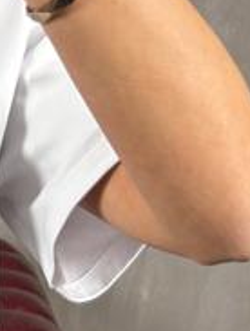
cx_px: -207
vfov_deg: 13.7
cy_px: 653
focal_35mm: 123
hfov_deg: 11.2
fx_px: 1180
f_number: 1.78
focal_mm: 6.76
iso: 160
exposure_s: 1/121
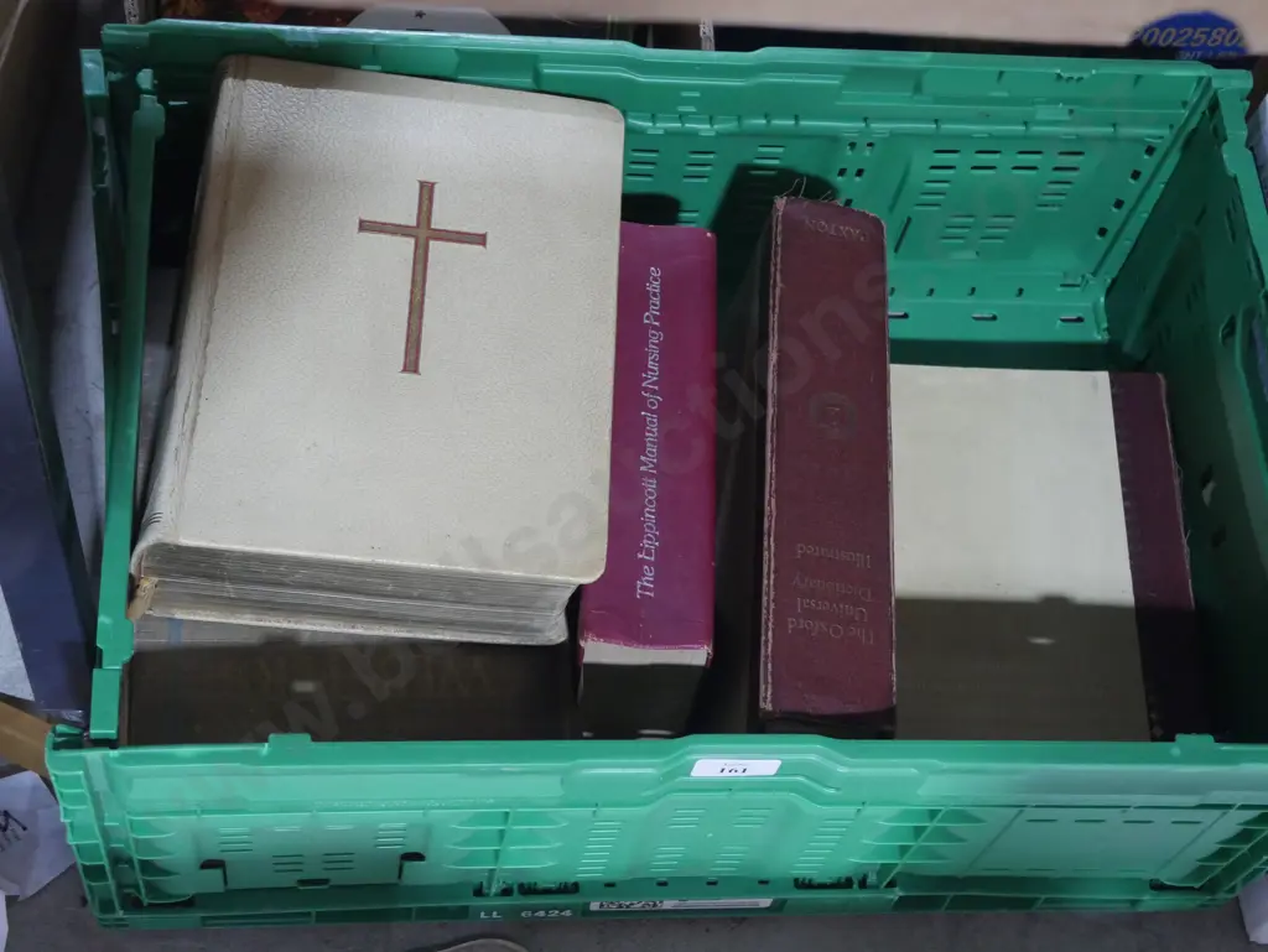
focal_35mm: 58
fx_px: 2126
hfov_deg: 33.2
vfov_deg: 25.3
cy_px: 476
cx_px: 634
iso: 2500
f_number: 5.4
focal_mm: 29
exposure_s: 1/60
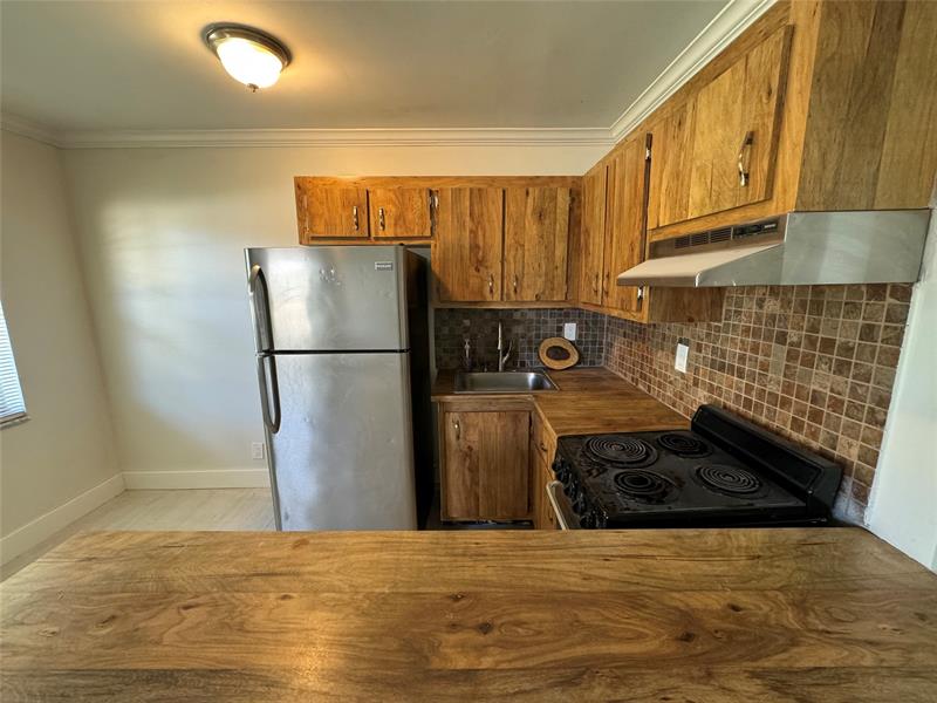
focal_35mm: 14
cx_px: 468
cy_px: 352
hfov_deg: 102.1
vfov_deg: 85.7
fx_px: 379
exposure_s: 1/60
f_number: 2.2
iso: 500
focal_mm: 2.22
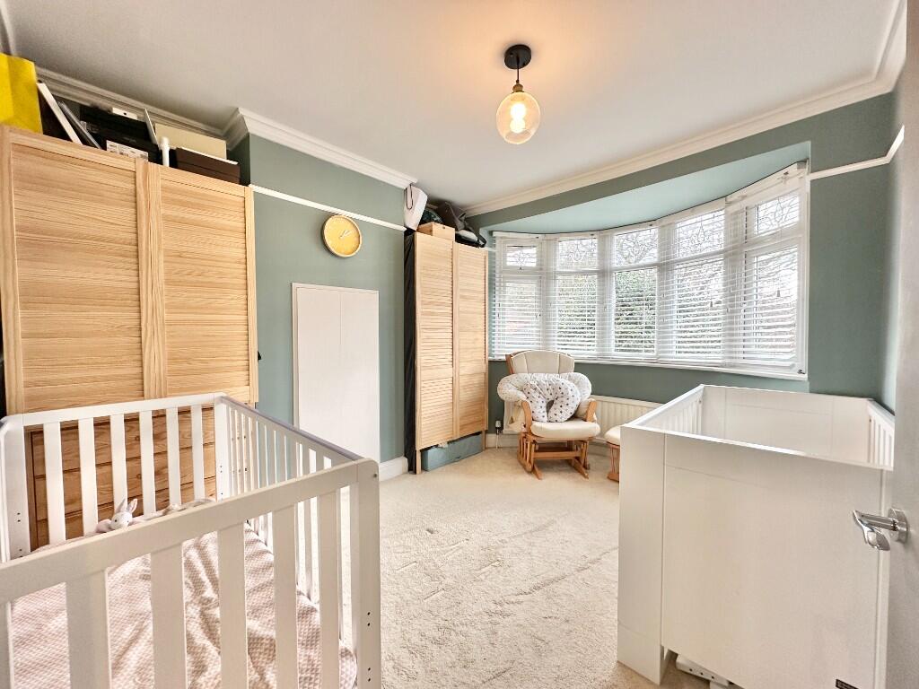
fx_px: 372
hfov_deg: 102.1
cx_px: 460
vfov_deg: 85.7
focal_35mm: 14
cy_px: 344
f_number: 2.2
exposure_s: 1/99
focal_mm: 2.22
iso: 100
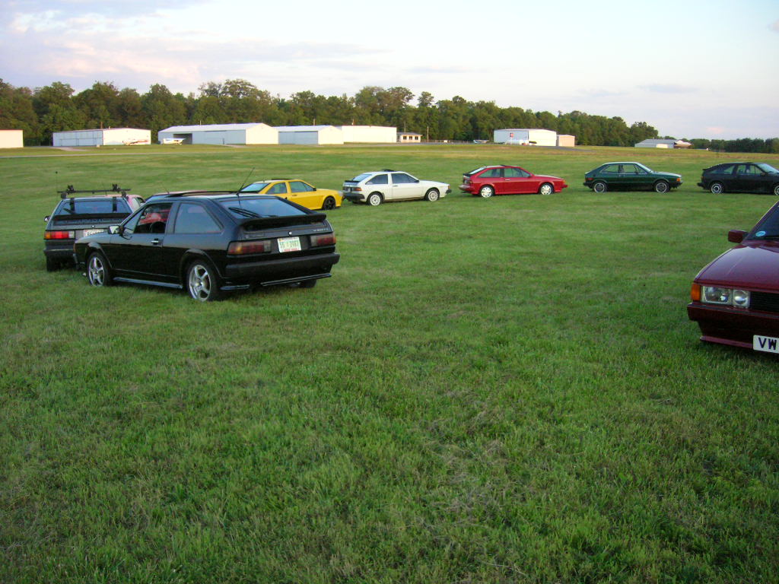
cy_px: 292
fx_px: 765
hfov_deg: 54.0
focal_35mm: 34
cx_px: 390
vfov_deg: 41.8
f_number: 2.9
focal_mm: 5.7
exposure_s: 1/220
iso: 200
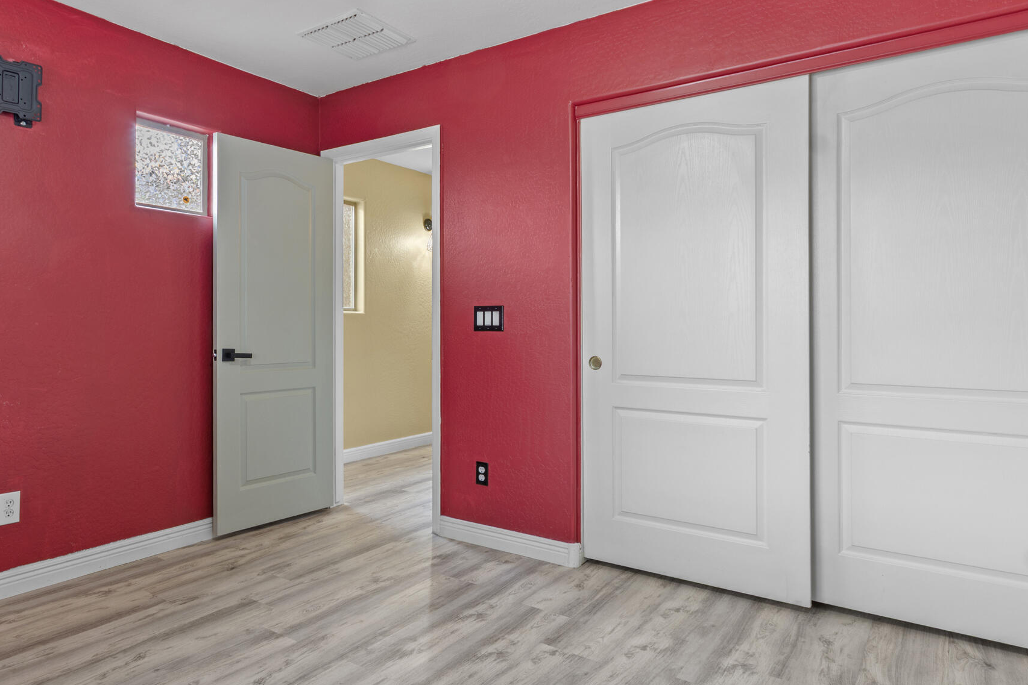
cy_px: 346
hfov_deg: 77.6
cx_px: 405
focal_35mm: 22
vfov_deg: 57.2
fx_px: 628
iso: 100
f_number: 8
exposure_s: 5
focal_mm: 10
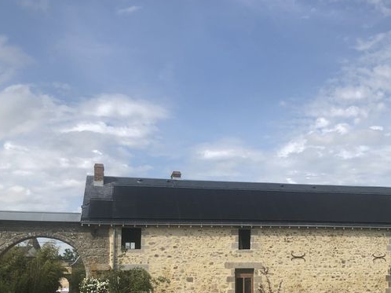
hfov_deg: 41.4
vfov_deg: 31.6
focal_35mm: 45
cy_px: 217
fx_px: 508
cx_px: 267
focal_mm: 3.99
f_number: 1.8
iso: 20
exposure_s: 1/2525
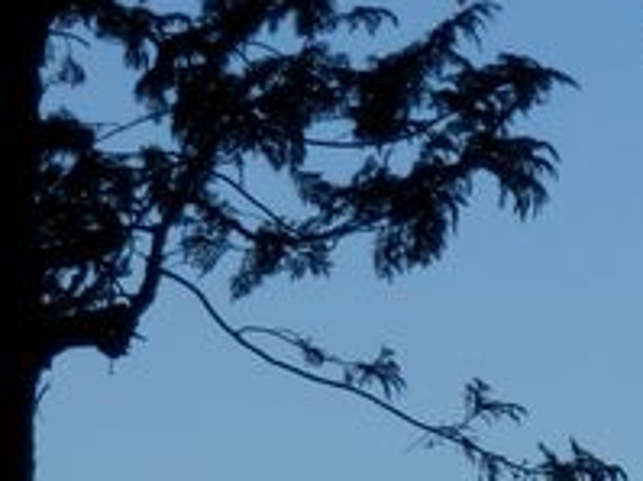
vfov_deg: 2.2
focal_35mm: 669
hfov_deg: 3.0
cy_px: 855
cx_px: 821
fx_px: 12419
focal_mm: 29.4
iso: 80
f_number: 5.9
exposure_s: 1/640
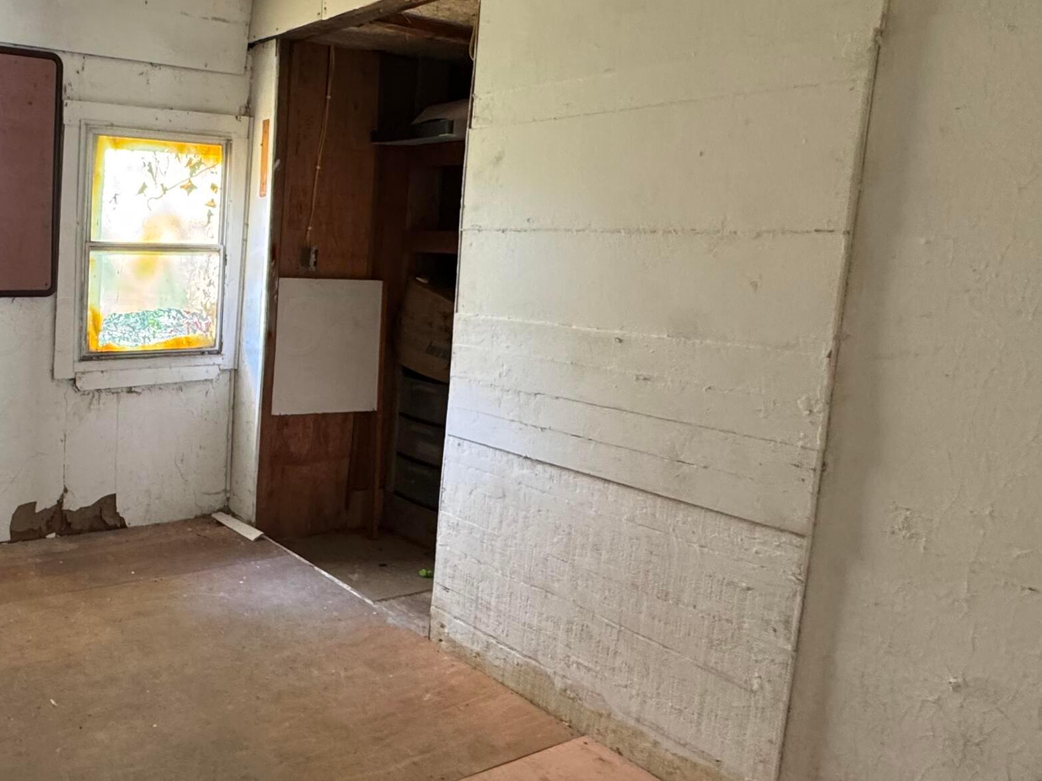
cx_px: 124
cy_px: 326
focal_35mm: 27
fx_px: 813
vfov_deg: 51.1
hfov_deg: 57.2
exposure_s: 1/60
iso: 320
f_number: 2.2
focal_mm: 2.22
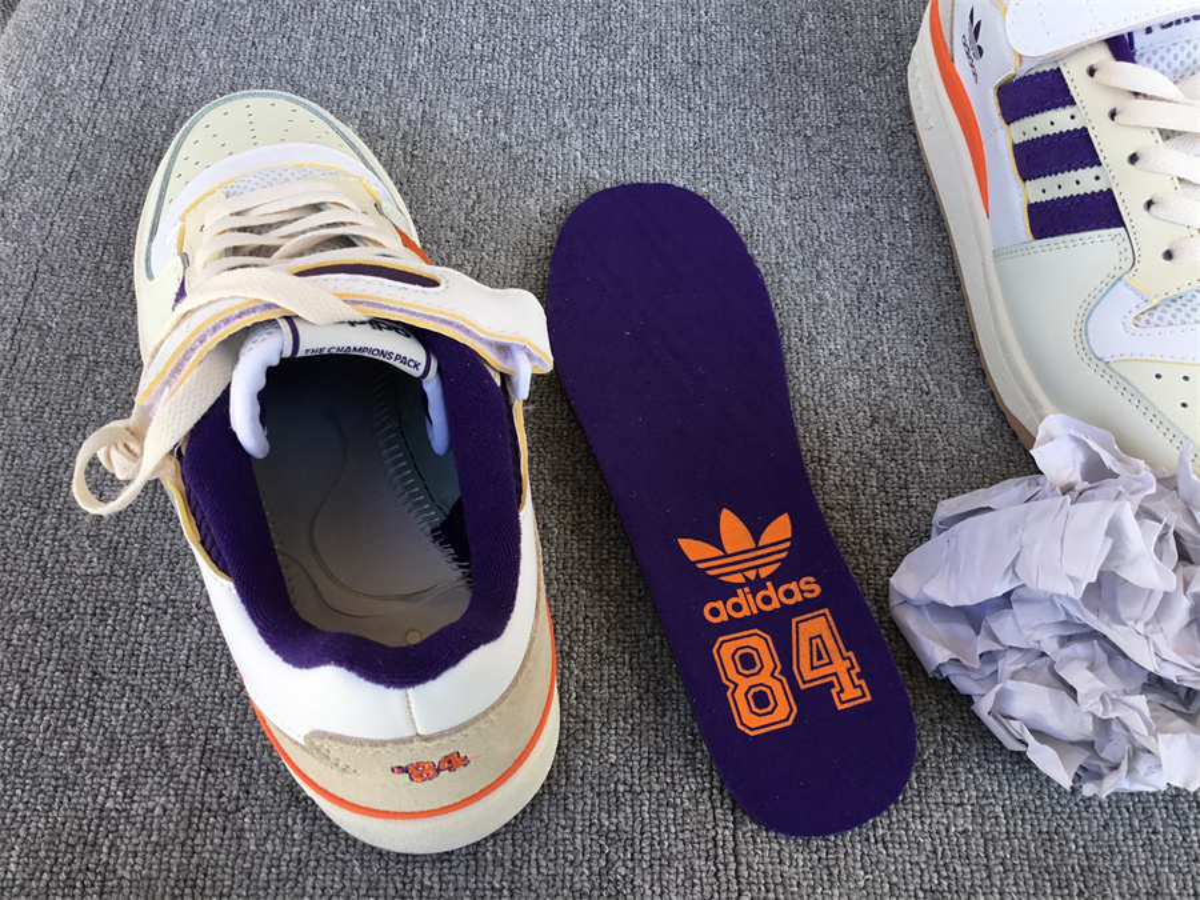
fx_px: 1075
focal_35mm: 31
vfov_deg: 45.4
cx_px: 600
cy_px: 450
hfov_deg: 58.4
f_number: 2.4
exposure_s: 1/130
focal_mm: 3.3
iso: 25
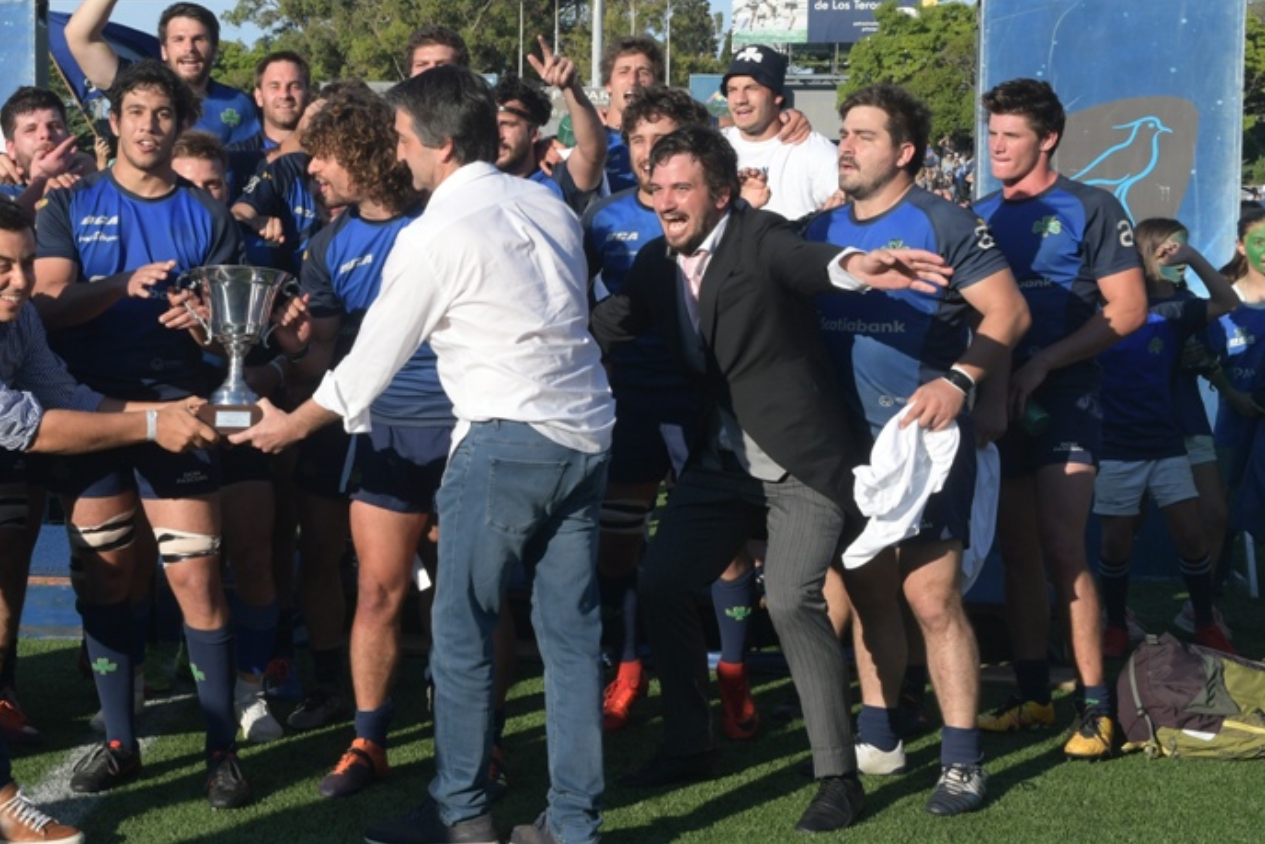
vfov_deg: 20.3
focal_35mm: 67
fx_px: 2355
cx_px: 338
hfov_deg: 29.7
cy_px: 290
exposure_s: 1/640
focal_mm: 30
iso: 400
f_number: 10
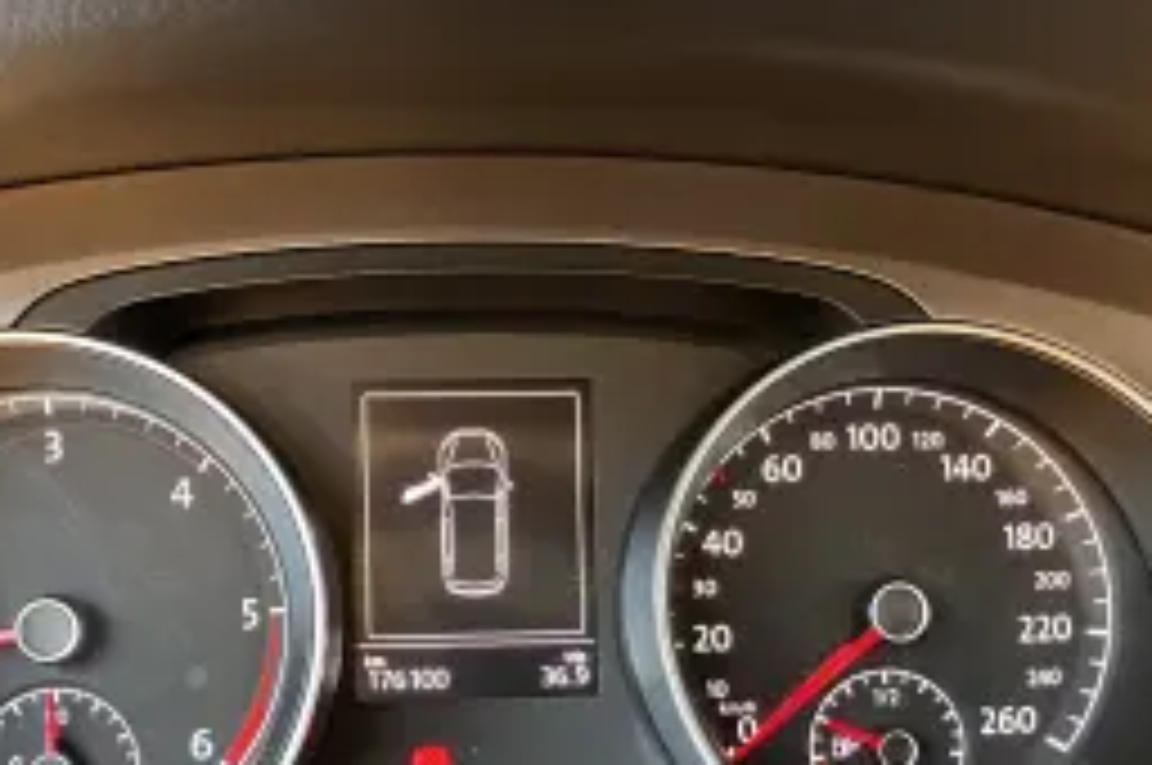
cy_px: 598
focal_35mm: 41
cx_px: 441
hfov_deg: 47.1
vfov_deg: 31.8
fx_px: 1310
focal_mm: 3.99
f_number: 1.8
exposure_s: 1/49
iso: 250
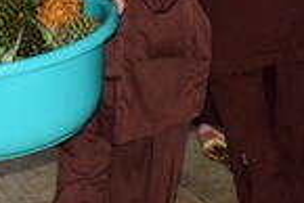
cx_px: 122
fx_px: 1437
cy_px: -73
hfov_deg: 12.1
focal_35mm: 170
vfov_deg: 8.0
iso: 500
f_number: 6.3
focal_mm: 38
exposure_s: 1/100
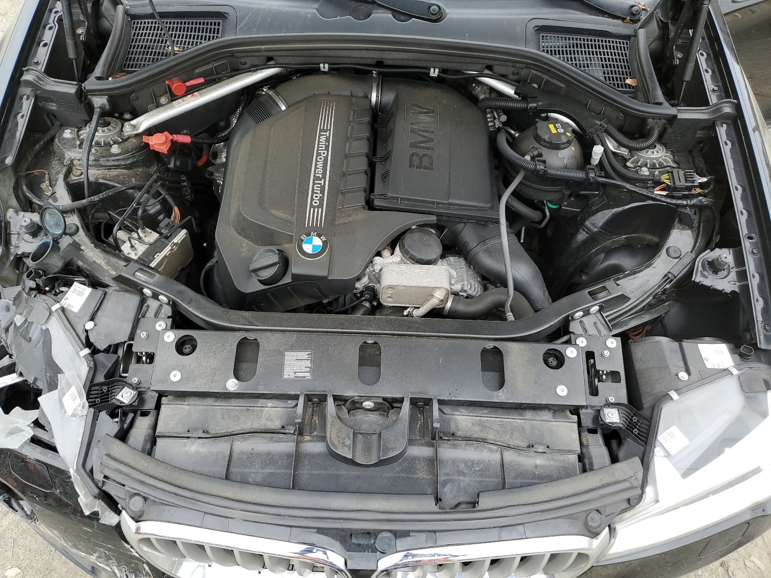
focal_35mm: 26
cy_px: 289
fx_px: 579
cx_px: 386
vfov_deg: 53.1
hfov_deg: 67.3
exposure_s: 1/196
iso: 50
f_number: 1.5
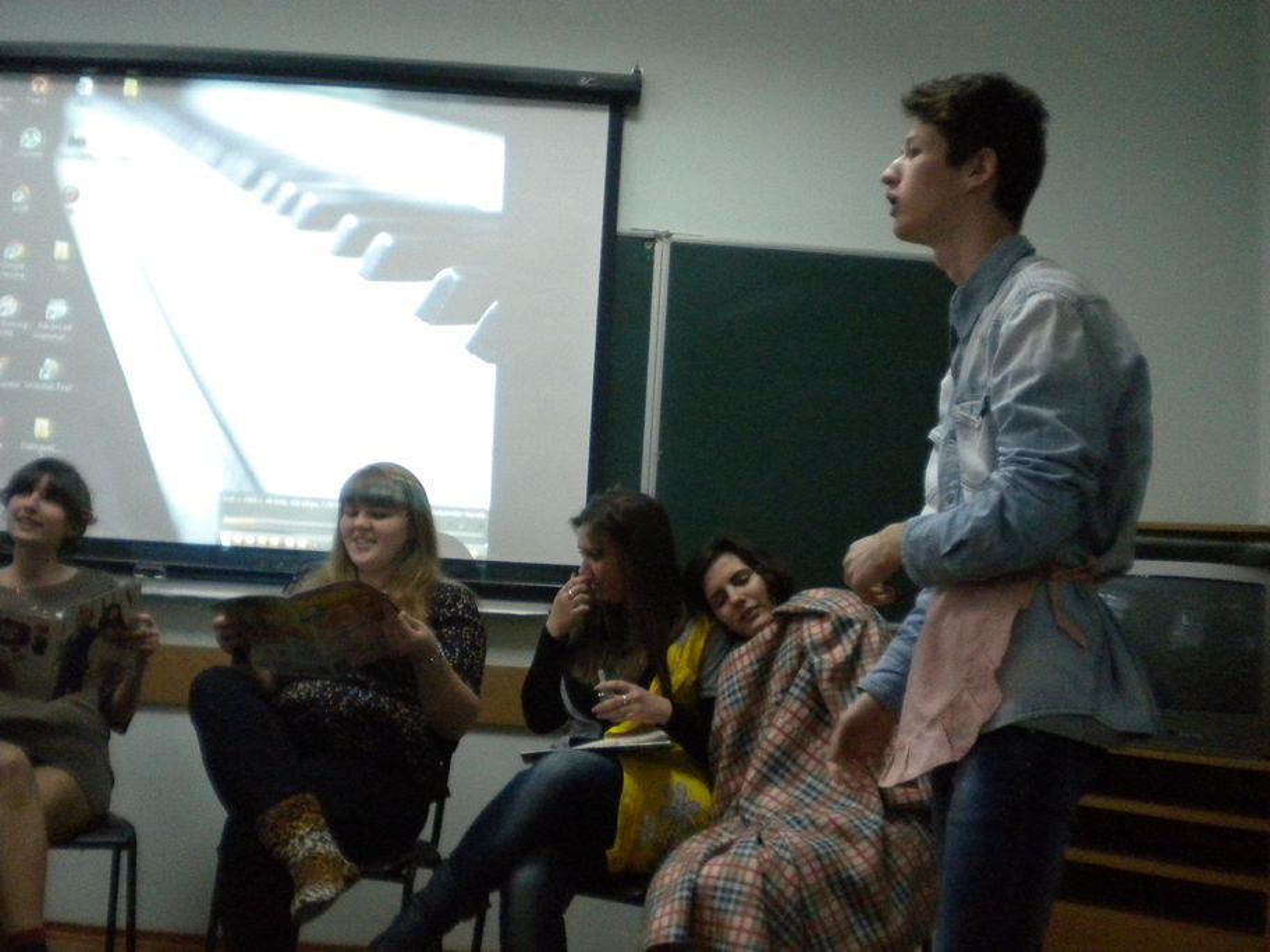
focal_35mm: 35
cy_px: 476
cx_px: 635
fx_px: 1284
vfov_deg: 40.7
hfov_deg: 52.6
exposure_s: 1/66.1
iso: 631
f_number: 3.1
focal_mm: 6.3
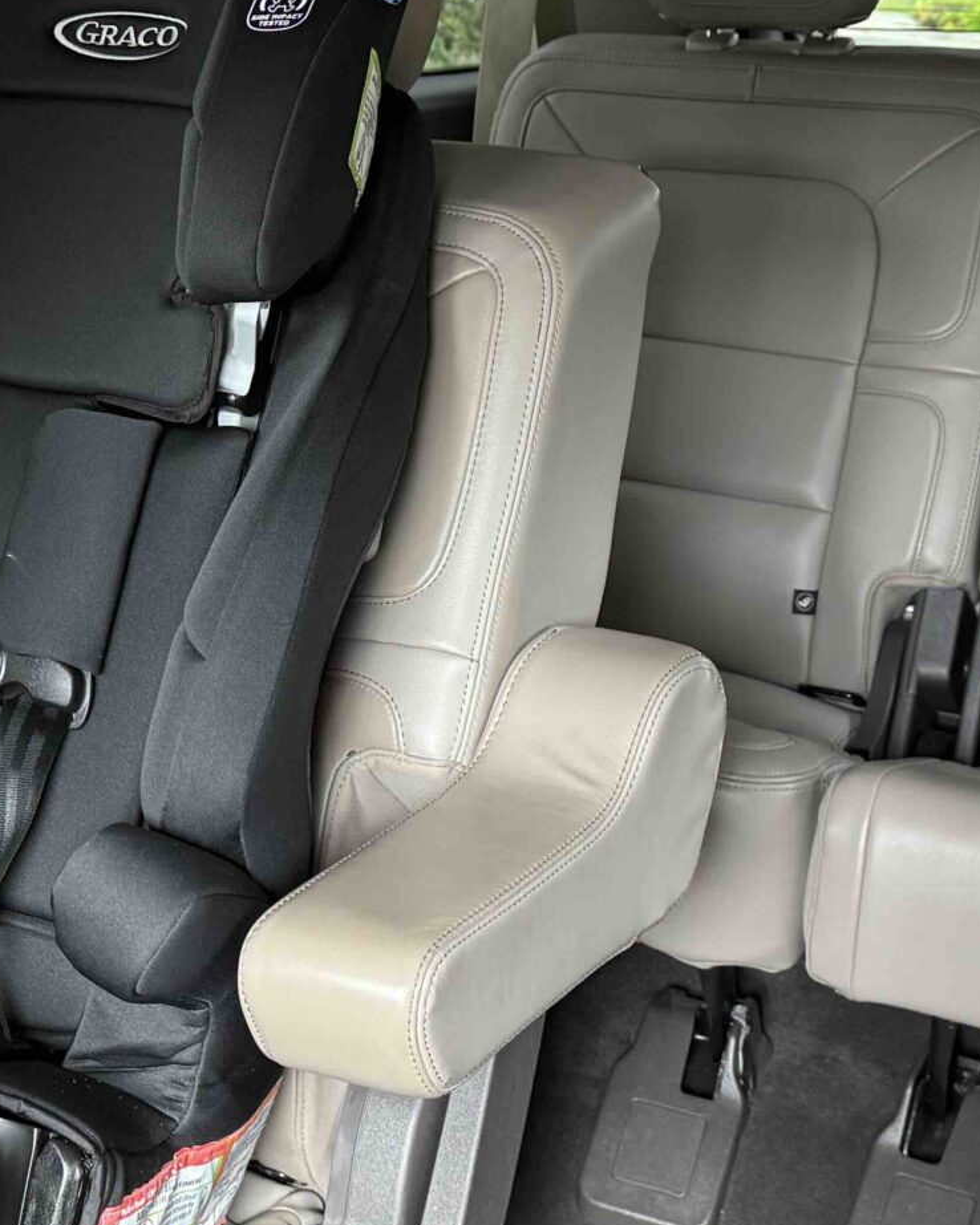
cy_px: 449
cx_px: 127
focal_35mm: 65
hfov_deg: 23.0
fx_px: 2357
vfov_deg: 29.0
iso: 200
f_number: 1.78
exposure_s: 1/97
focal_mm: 6.76
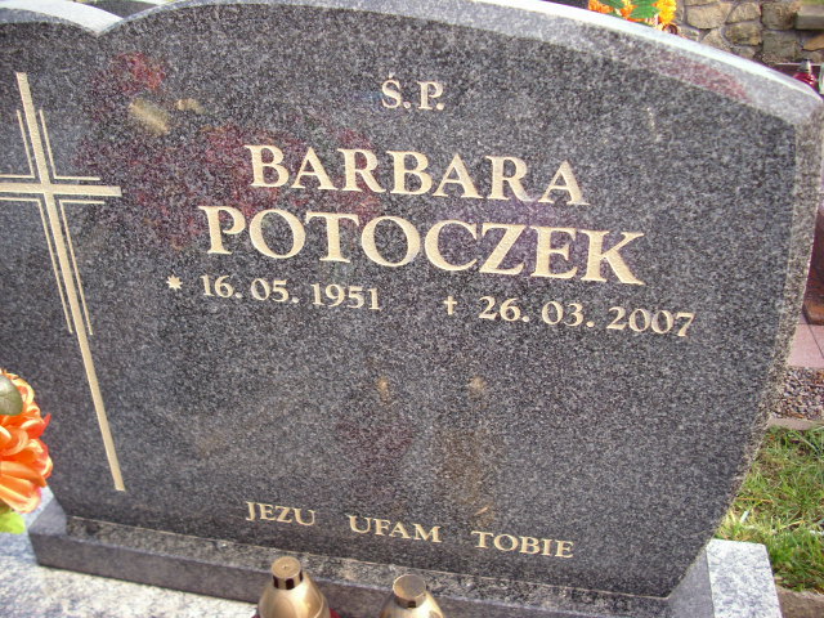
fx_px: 881
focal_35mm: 37
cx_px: 412
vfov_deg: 38.7
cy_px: 309
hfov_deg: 50.1
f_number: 2.8
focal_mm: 6.2
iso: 50
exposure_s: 1/100
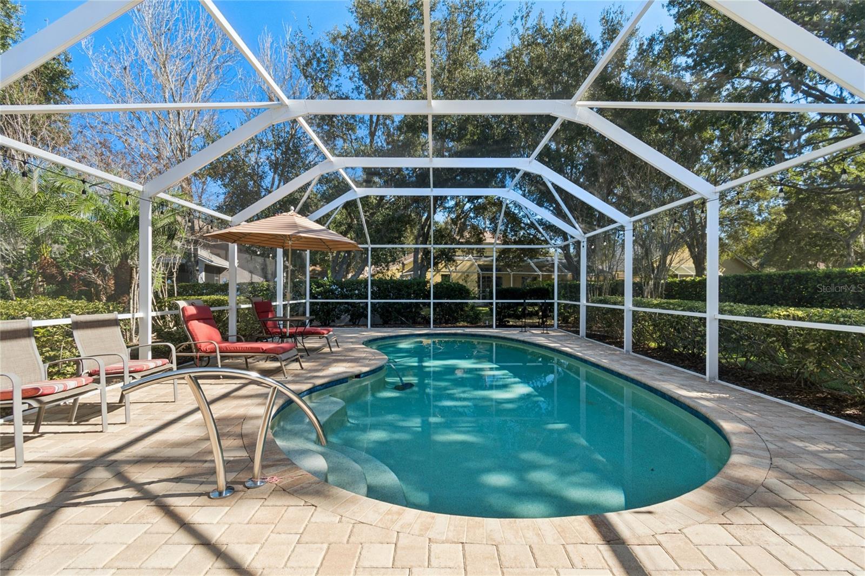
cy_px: 288
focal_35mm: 15
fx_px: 360
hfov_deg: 100.4
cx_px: 432
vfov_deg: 77.3
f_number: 7.1
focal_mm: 10
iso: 100
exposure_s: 1/30
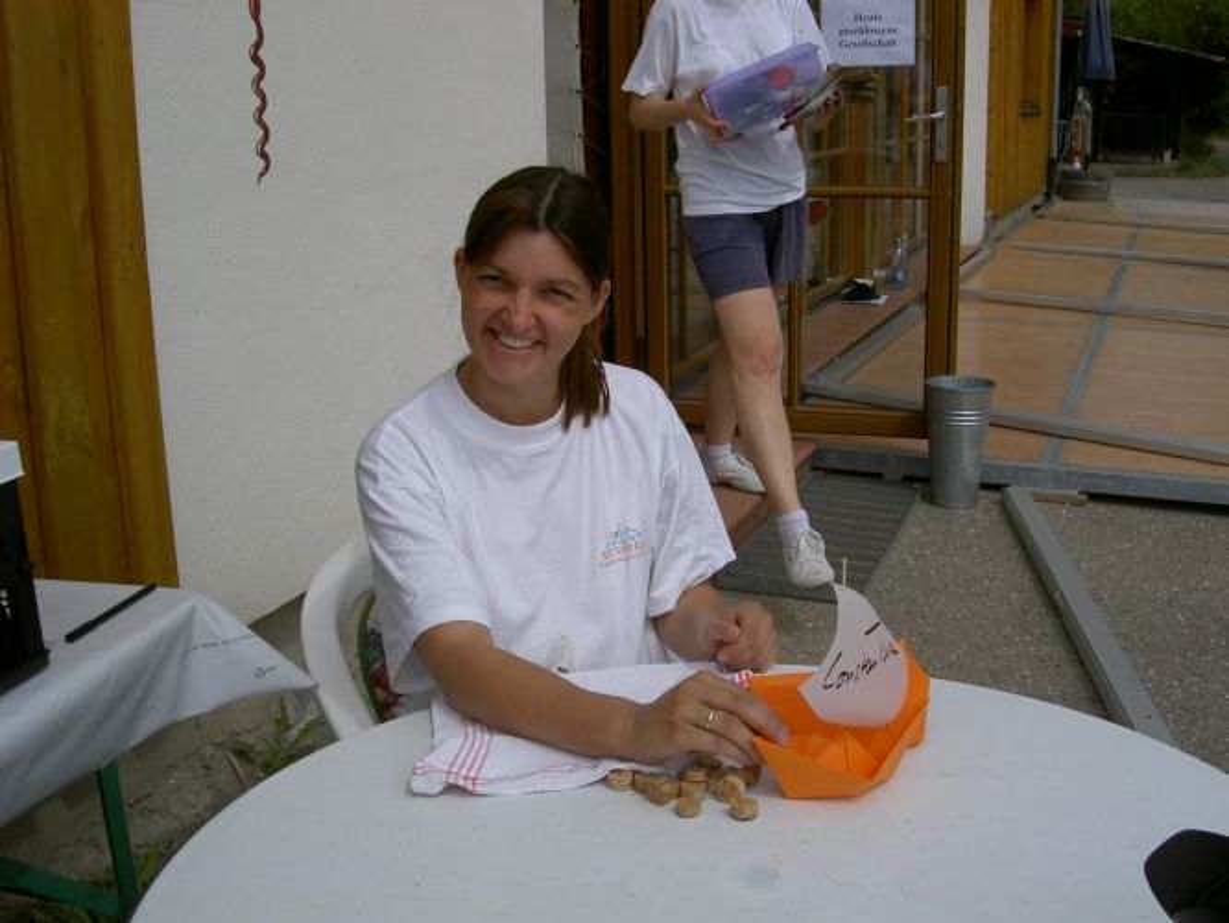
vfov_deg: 36.8
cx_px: 614
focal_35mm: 39
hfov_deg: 47.8
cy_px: 462
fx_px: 1385
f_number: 4.7
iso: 100
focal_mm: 8
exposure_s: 1/714
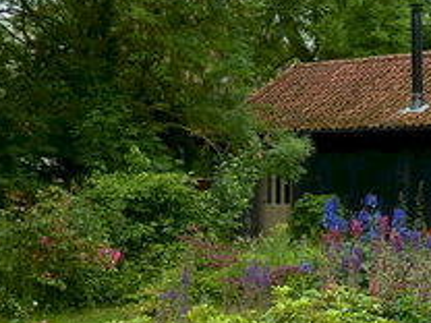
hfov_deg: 21.1
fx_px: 1046
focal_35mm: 84
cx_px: 559
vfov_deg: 17.5
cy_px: 216
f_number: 4
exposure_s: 1/125
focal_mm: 4.1
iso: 80
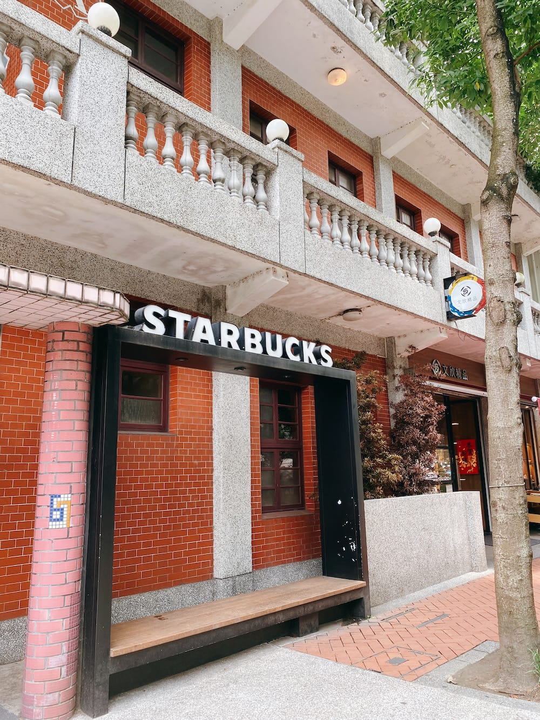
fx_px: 541
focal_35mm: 26
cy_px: 360
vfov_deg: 67.3
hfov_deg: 53.1
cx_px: 270
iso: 40
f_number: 1.8
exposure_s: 1/122
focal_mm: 4.25
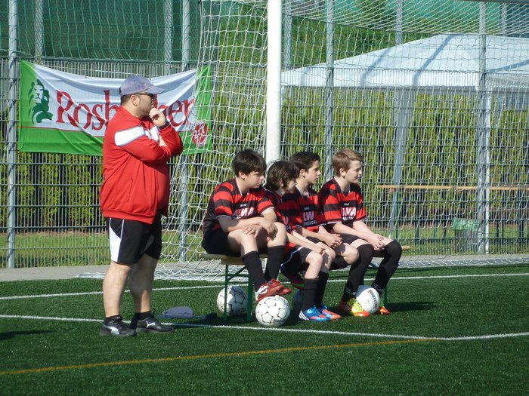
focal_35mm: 300
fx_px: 4585
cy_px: 198
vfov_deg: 5.0
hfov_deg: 6.6
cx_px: 264
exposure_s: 1/320
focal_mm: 49.2
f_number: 4.9
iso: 80
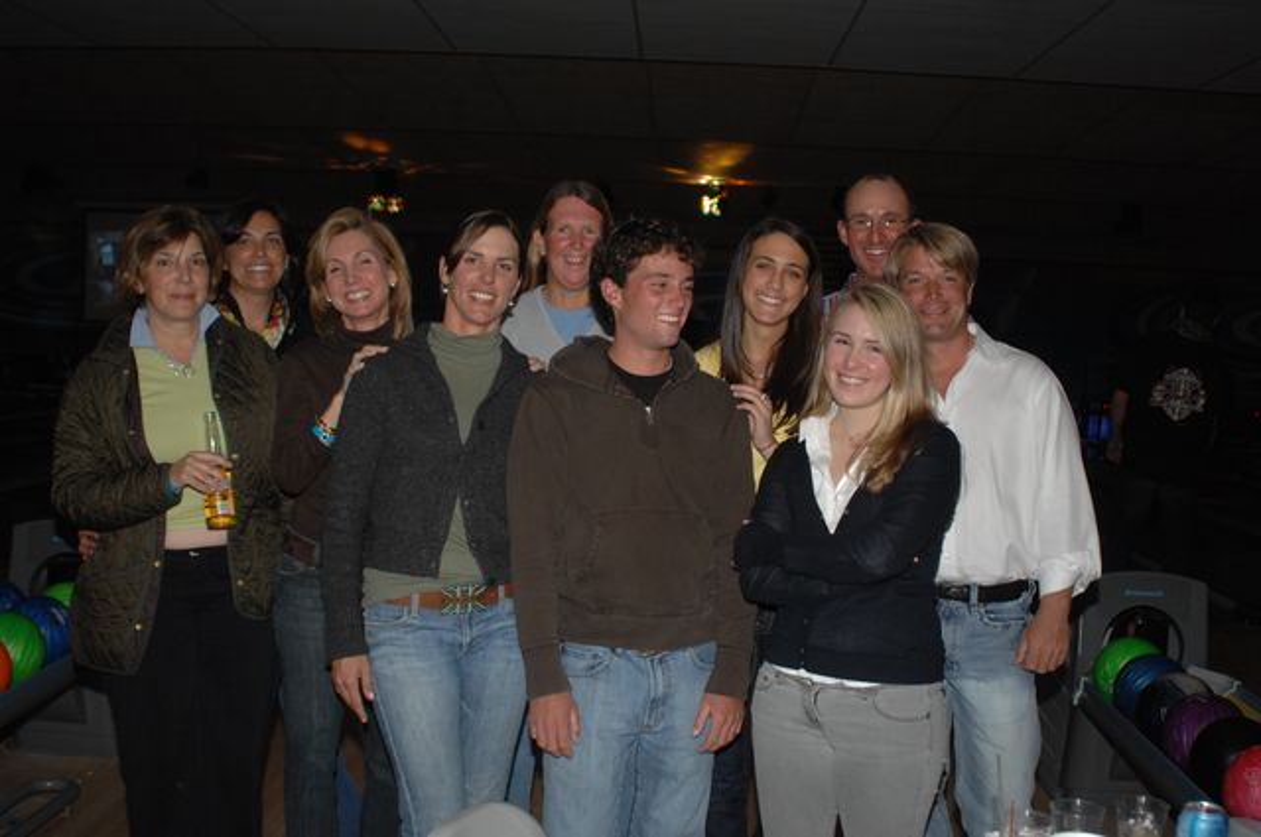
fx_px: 1469
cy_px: 418
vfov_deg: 31.8
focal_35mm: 42
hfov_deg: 46.5
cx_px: 630
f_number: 3.5
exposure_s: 1/125
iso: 400
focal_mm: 28
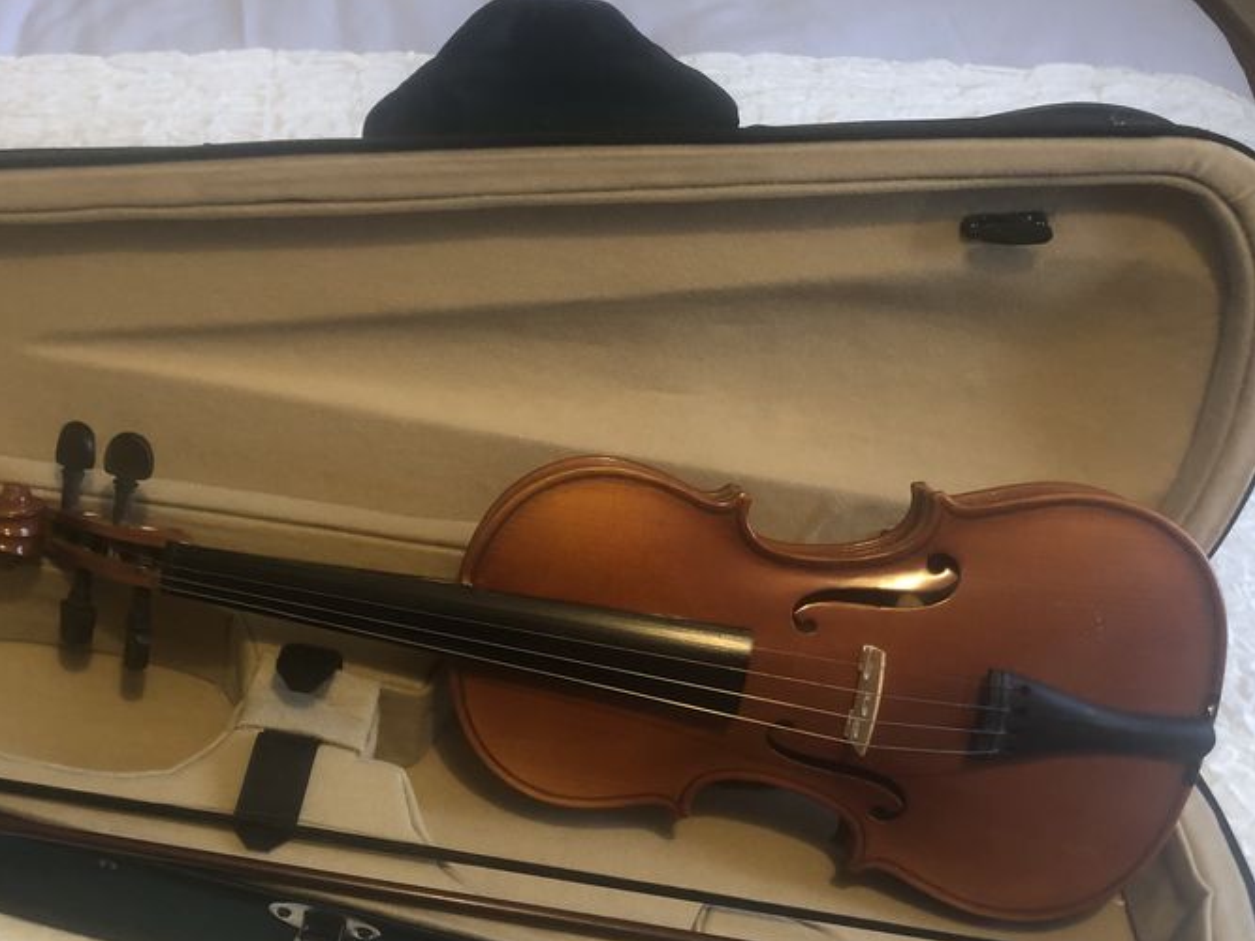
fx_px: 1522
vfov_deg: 33.8
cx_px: 482
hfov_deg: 44.5
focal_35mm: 42
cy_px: 687
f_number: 1.8
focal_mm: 3.99
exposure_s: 1/17
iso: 64
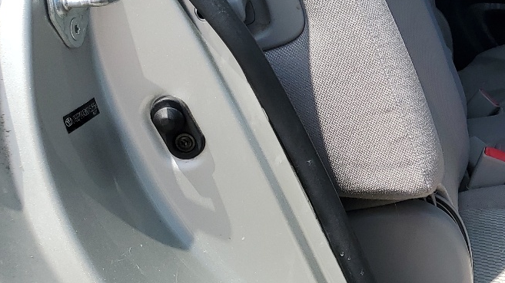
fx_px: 924
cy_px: 69
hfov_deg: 27.6
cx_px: 573
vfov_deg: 17.4
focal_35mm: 69
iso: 50
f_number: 1.5
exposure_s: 1/1667
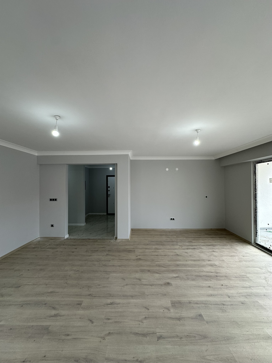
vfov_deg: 102.1
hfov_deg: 85.7
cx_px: 136
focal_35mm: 14
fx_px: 147
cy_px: 182
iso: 80
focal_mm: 2.22
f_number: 2.2
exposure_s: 1/100
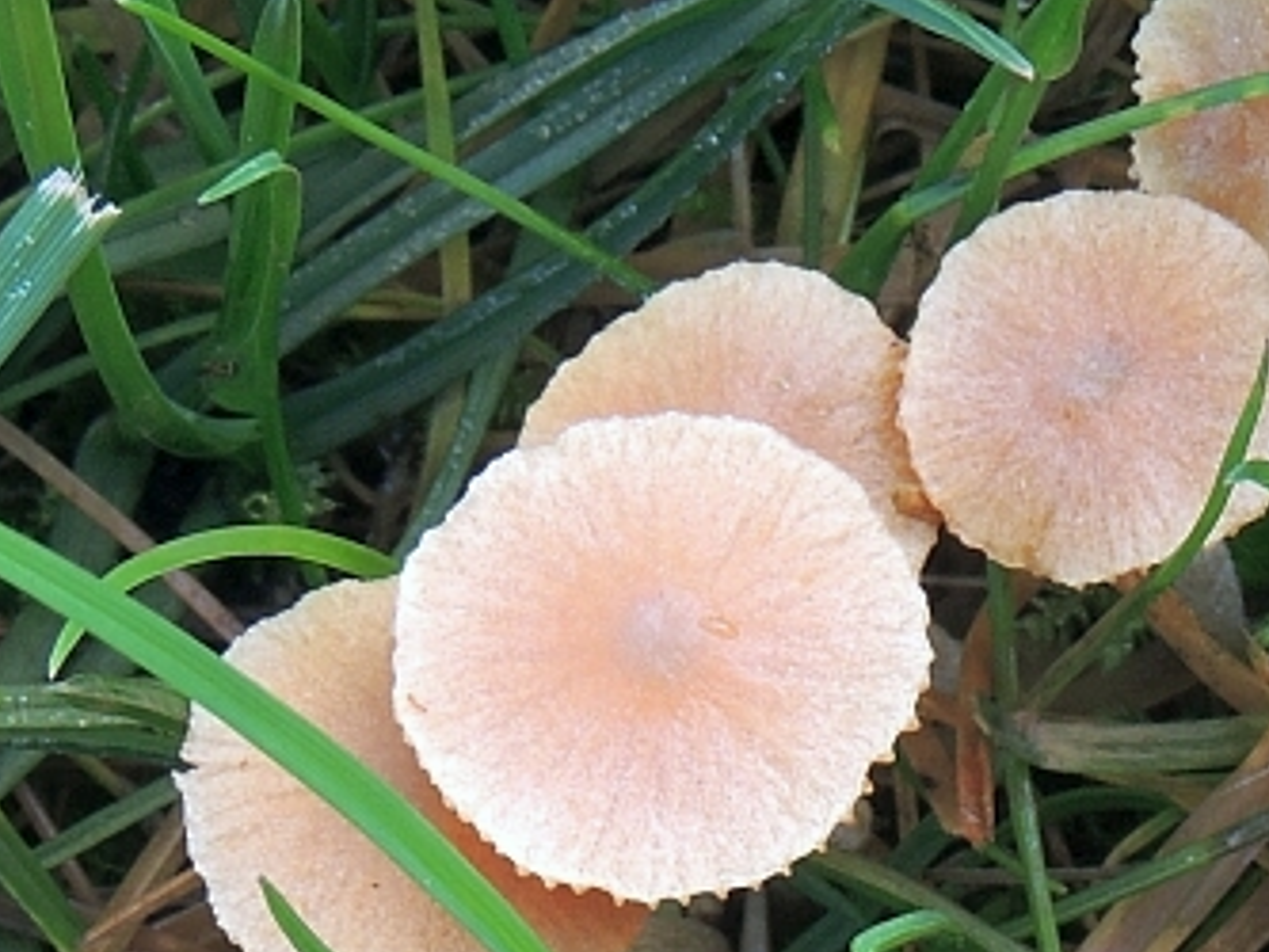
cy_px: 1306
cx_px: 1254
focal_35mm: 277
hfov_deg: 7.1
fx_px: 10158
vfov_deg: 5.3
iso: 100
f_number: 8.1
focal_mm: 16
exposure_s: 1/25
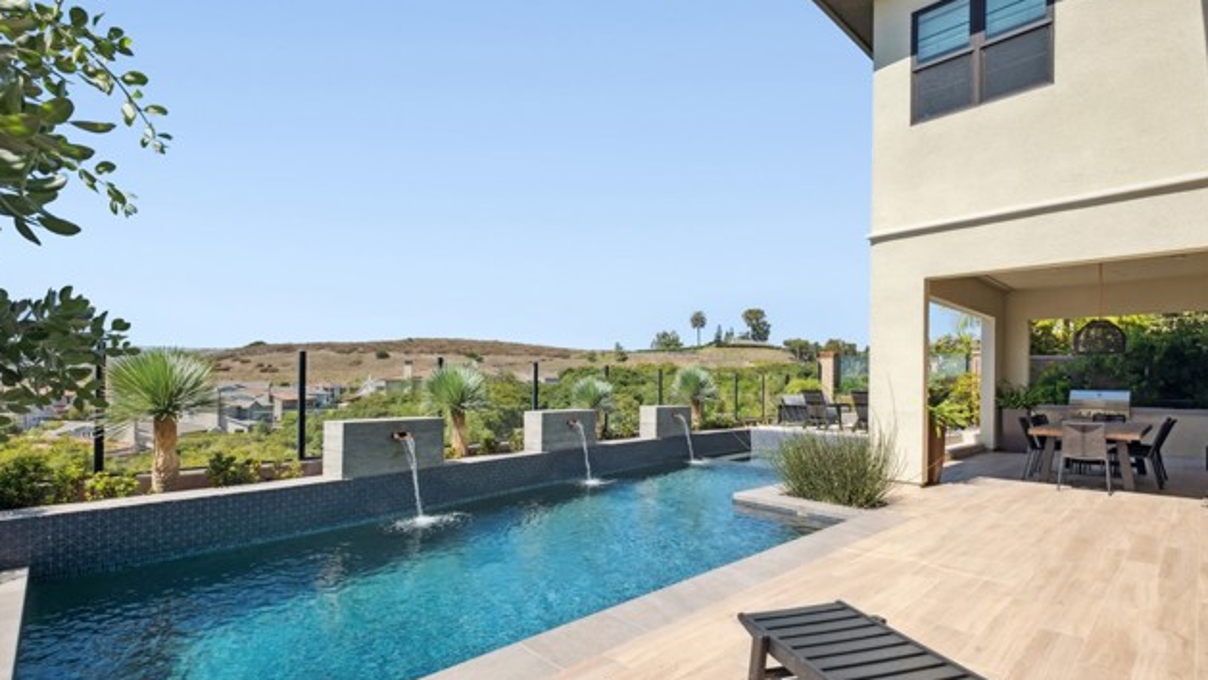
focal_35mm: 16
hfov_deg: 99.4
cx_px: 601
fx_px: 513
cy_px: 389
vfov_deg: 66.8
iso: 125
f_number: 8
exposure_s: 1/600
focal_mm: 10
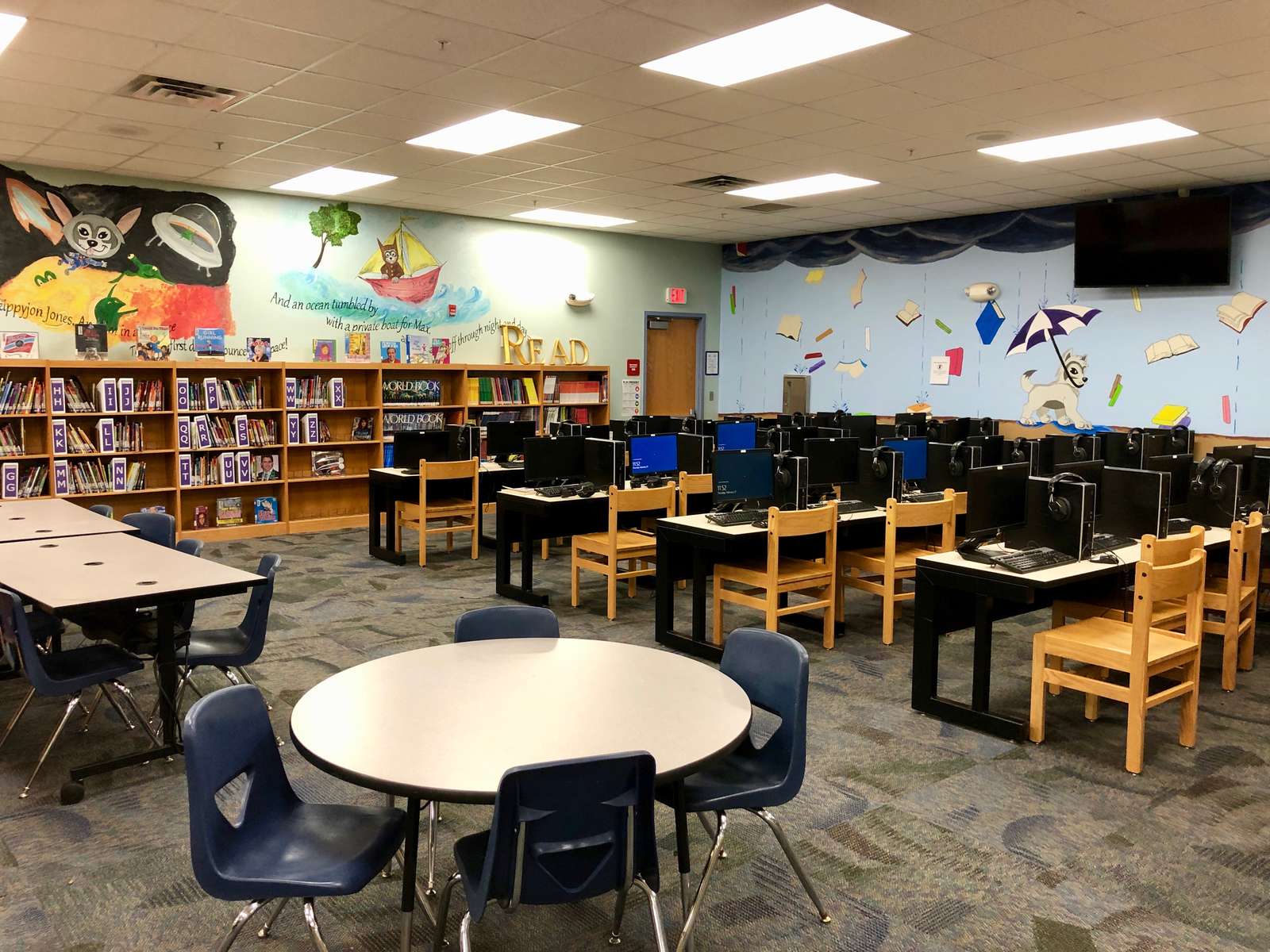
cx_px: 635
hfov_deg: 63.4
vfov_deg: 49.7
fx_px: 1027
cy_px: 476
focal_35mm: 28
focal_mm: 4
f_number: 1.8
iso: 40
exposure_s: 1/15
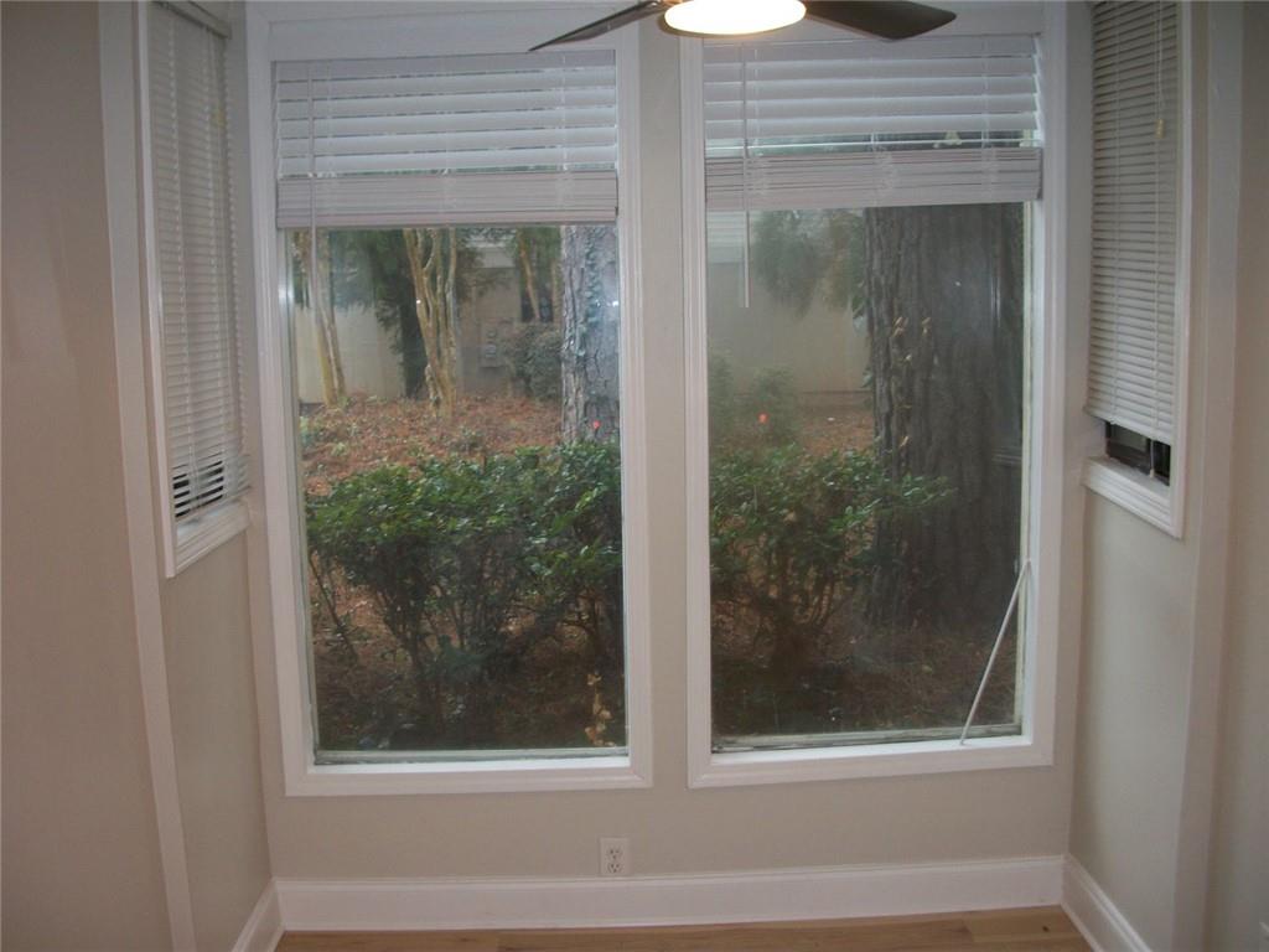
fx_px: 1283
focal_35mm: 35
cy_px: 476
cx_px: 634
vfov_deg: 40.7
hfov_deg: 52.6
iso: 80
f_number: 3.1
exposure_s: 1/40
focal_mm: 6.3
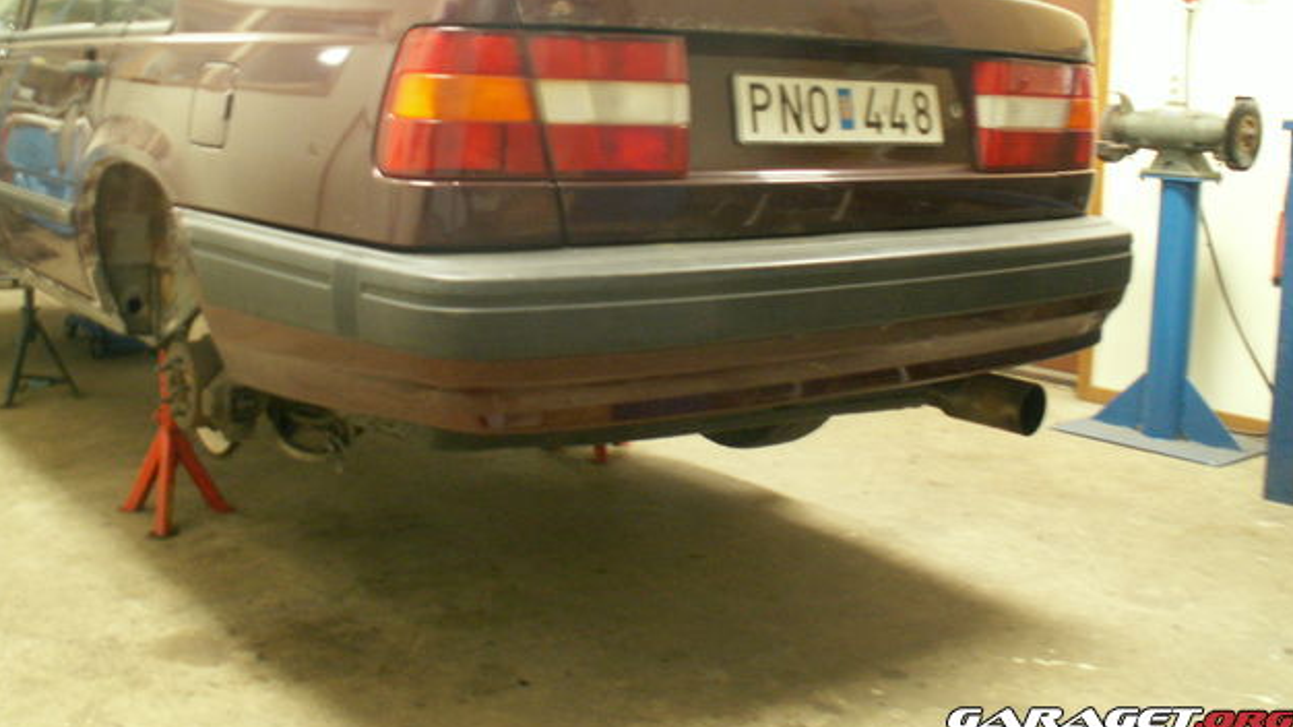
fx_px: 1337
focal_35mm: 39
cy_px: 244
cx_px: 640
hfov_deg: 51.6
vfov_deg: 30.2
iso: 160
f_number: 2.8
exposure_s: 1/2.5
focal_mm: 5.86
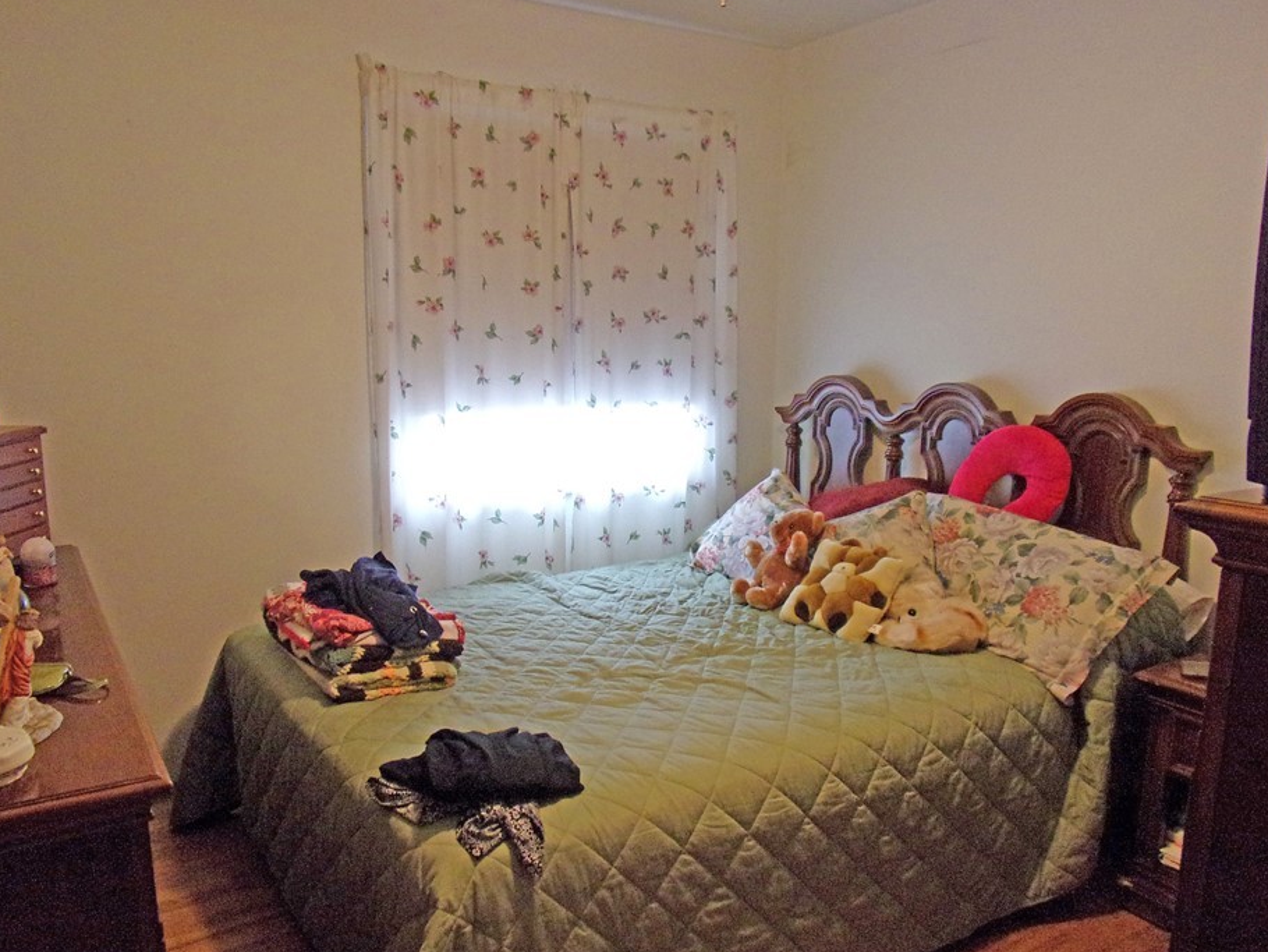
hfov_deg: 65.3
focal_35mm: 27
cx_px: 613
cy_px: 491
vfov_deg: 51.4
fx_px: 989
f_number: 3.3
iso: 310
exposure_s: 1/17
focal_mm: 4.3
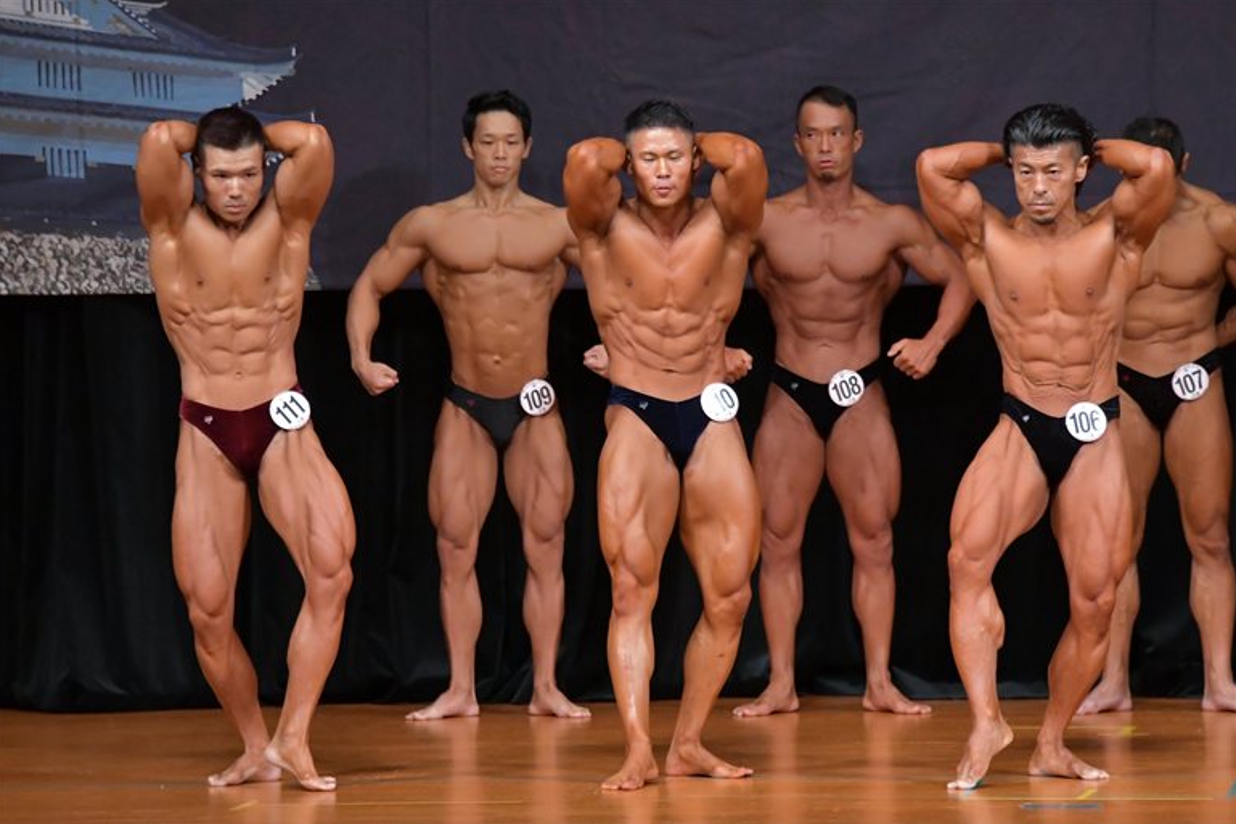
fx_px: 9855
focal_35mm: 287
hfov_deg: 7.2
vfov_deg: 4.8
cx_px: 615
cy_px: 413
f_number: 5.6
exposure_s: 1/400
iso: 5000
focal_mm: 190
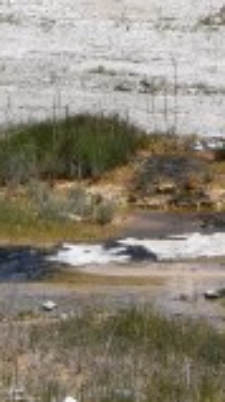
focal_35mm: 486
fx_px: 5174
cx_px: 392
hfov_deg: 2.5
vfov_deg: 4.4
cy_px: -437
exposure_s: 1/400
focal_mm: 48
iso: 200
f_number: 10
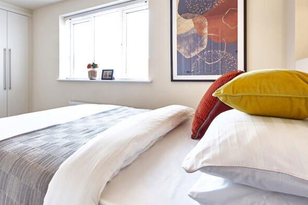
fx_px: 180
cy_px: 71
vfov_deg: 58.3
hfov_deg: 79.8
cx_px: 116
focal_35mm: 21
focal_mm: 8
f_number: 7.1
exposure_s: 1/13
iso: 200
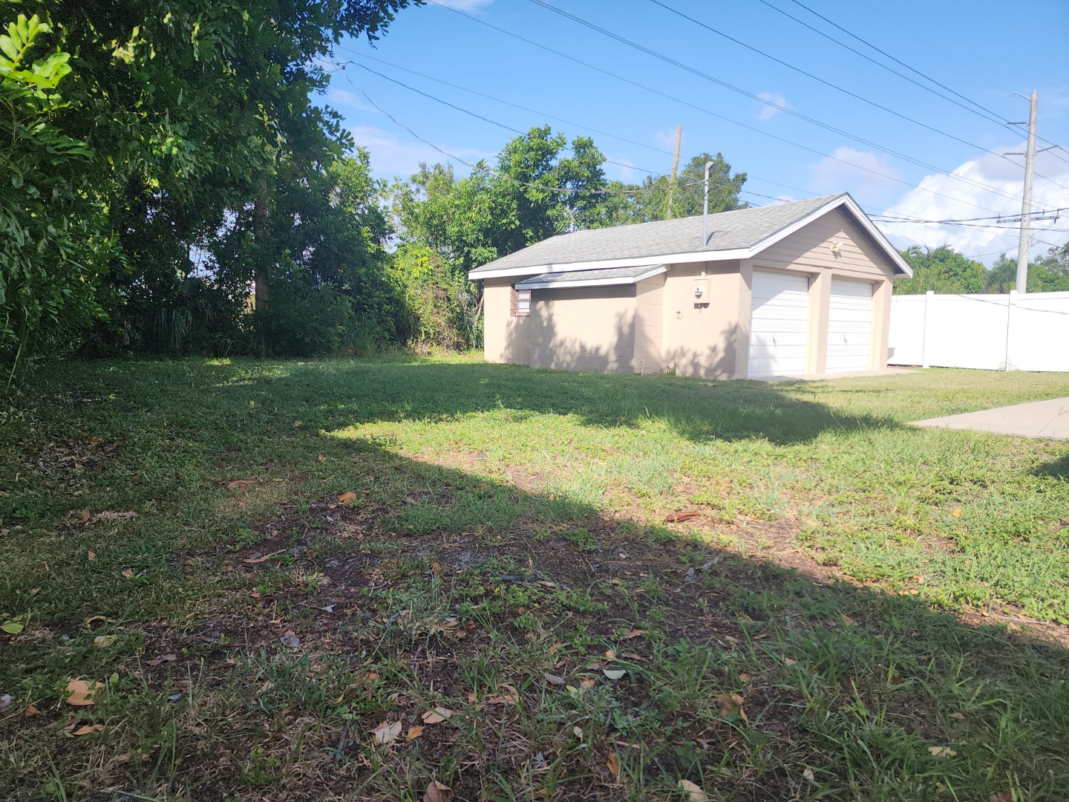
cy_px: 401
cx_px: 534
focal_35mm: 23
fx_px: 710
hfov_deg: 73.9
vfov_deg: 58.9
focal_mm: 6.4
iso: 12
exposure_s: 1/603
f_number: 1.8
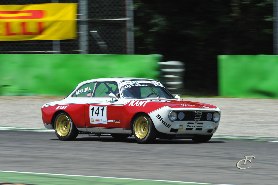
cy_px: 93
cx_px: 137
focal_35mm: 410
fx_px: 3164
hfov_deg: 5.0
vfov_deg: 3.3
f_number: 16
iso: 200
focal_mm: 400
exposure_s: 1/125
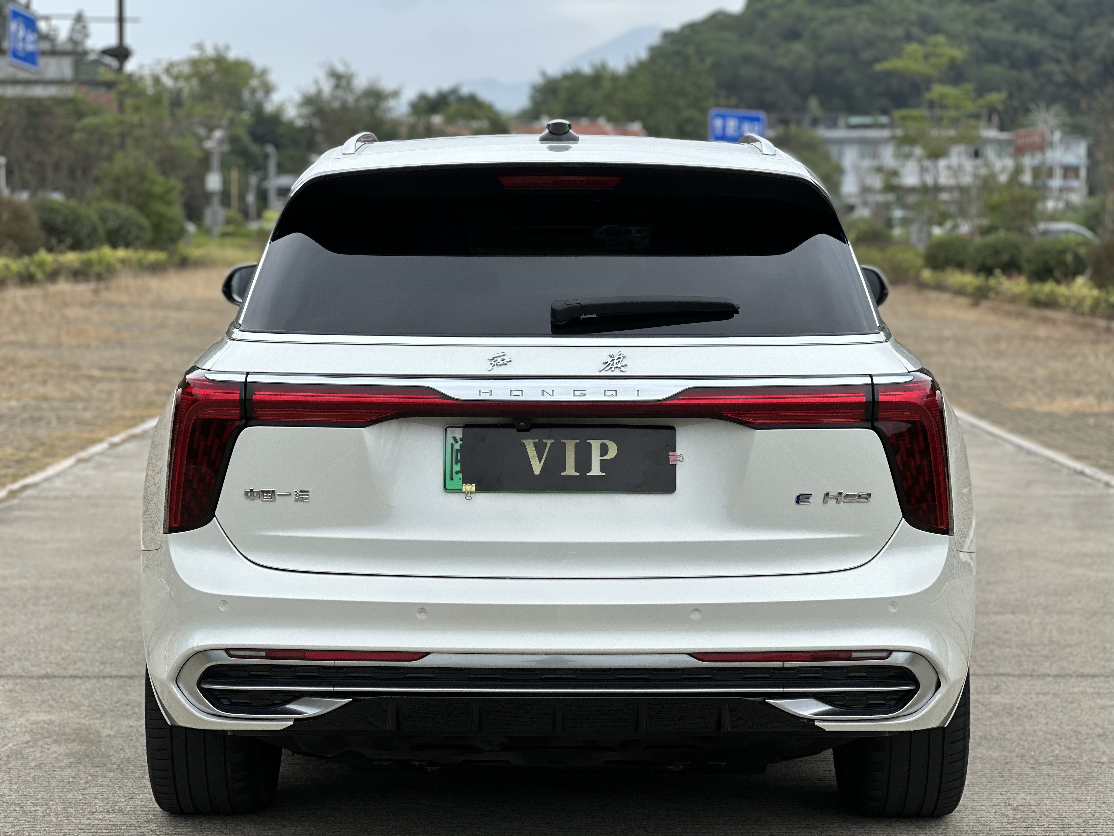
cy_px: 418
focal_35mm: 77
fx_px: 2478
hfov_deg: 25.3
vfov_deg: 19.1
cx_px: 557
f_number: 2.8
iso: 25
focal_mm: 9
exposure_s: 1/254
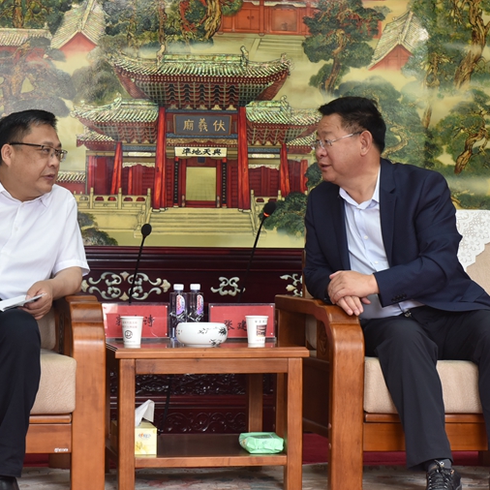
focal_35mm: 99
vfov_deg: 17.6
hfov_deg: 17.5
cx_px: 164
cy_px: 281
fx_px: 1585
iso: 1000
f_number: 5.6
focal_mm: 62
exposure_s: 1/125
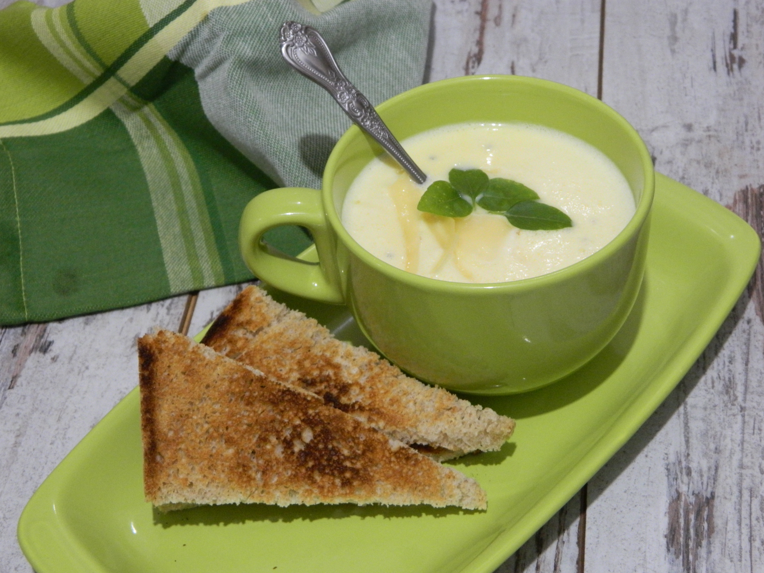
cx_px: 382
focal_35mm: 70
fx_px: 1545
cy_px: 286
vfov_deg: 21.0
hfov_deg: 27.8
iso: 400
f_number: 4
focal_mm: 12.6
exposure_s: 1/15
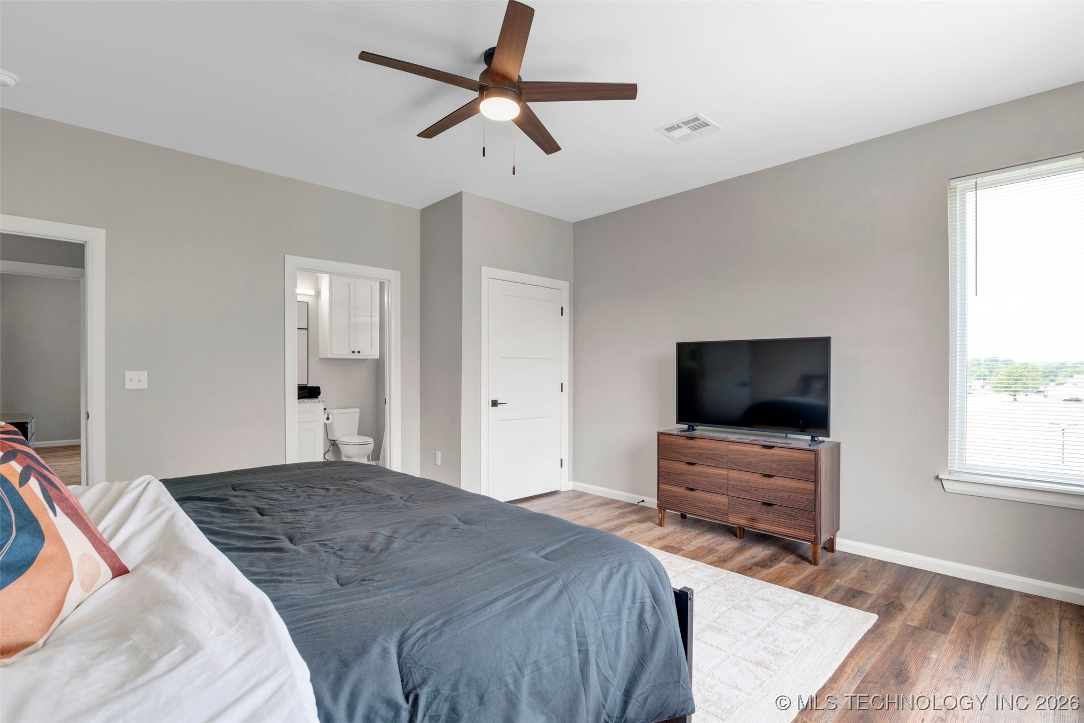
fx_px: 482
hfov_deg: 96.7
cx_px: 542
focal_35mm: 16
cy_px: 362
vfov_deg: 73.8
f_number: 7.1
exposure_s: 1/15
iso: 400
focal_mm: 16
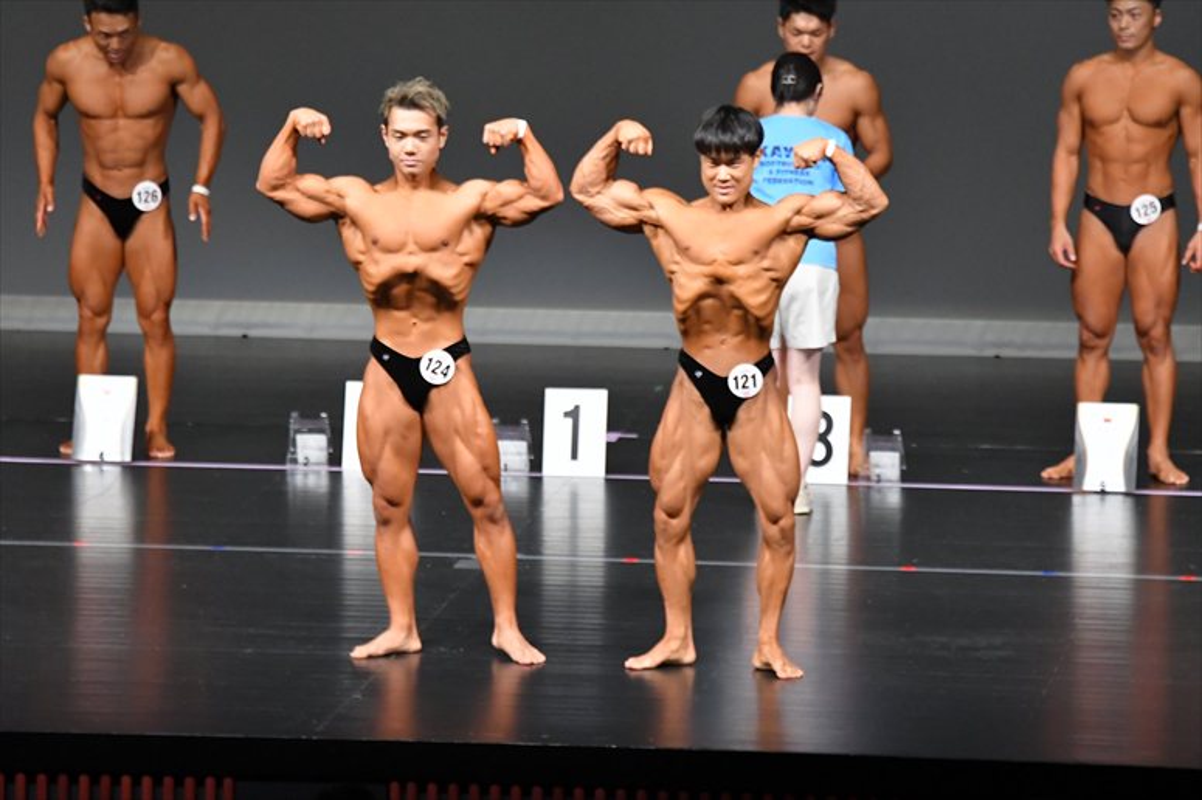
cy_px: 400
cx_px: 601
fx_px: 9011
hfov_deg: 7.6
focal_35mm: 270
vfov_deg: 5.1
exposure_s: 1/400
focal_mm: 180
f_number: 5.6
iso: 5000
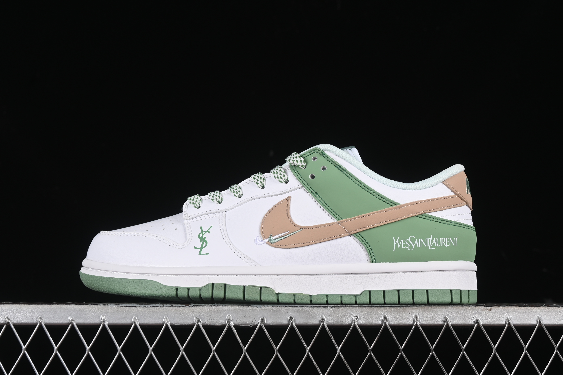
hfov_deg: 27.0
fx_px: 1173
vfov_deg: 18.2
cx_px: 282
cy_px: 188
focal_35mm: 75
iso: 160
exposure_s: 1/100
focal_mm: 50
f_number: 8
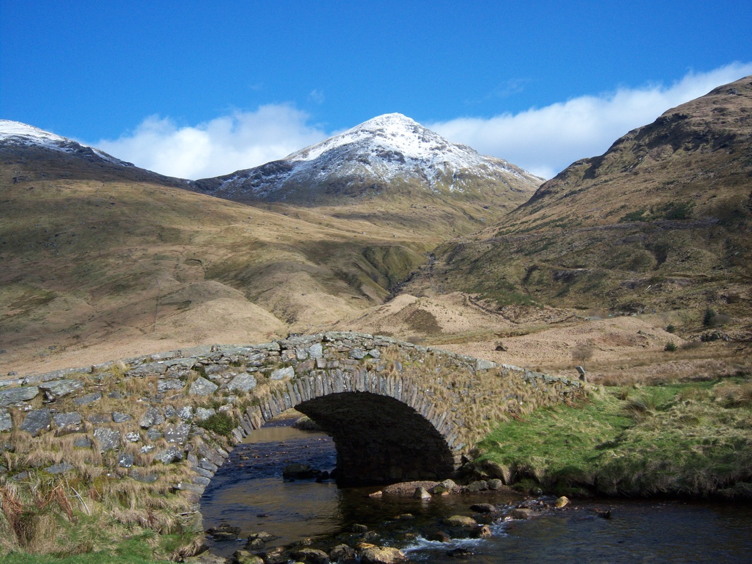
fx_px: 782
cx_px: 376
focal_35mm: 36
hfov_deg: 51.4
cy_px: 282
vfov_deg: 39.7
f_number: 4.8
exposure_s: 1/400
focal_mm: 7.5
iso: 80
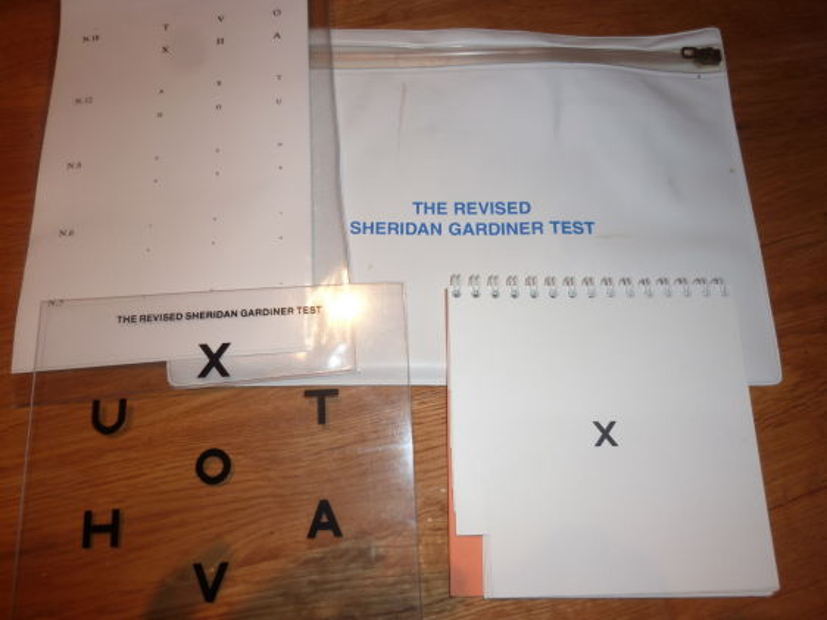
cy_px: 310
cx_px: 414
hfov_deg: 69.4
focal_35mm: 25
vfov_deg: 54.8
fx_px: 597
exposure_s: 1/30
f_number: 3.3
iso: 100
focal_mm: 4.5
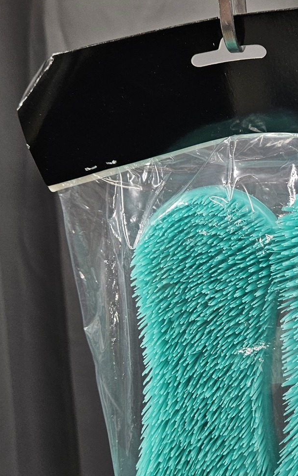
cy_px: 251
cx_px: 301
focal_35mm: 51
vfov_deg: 39.6
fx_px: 663
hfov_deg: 24.2
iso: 125
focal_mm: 5.4
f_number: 1.8
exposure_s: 1/100
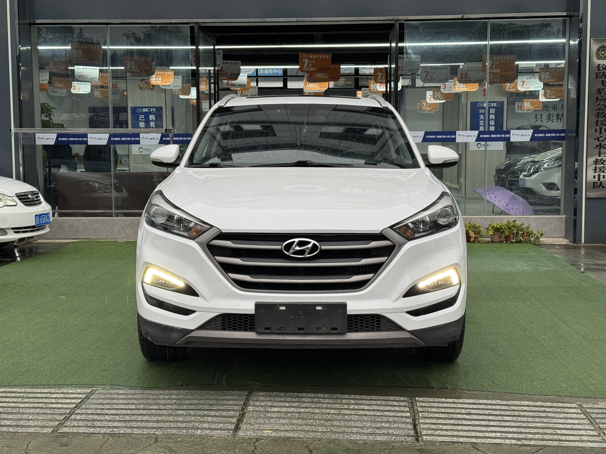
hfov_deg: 39.7
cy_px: 227
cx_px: 303
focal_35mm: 48
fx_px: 840
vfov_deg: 30.3
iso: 100
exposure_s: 1/121
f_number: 1.78
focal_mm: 6.76
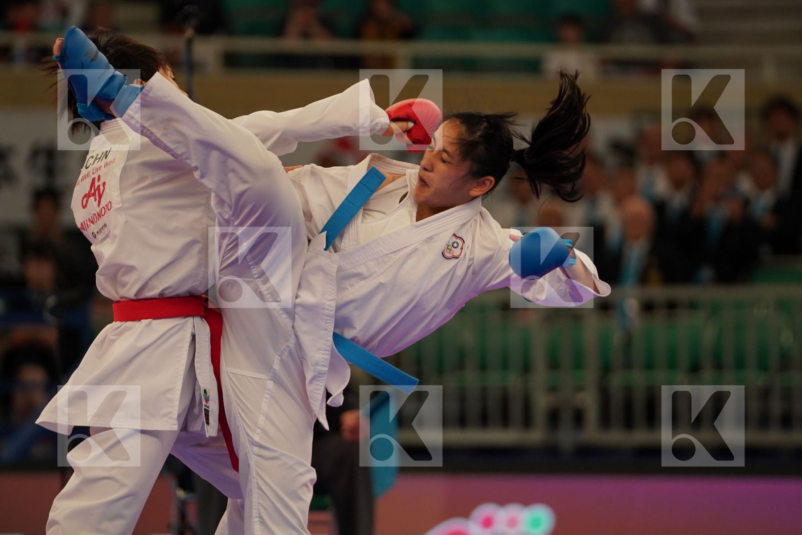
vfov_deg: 4.9
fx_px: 6215
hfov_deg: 7.4
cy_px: 268
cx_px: 401
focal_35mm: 279
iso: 1250
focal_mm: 186
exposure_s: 1/1000
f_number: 2.8
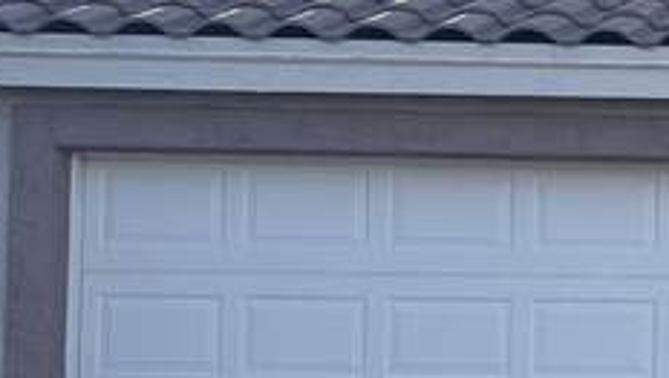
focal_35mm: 144
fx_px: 2557
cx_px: 1410
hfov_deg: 12.7
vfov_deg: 8.4
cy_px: 332
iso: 100
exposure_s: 1/1901
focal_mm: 6.76
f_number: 1.78
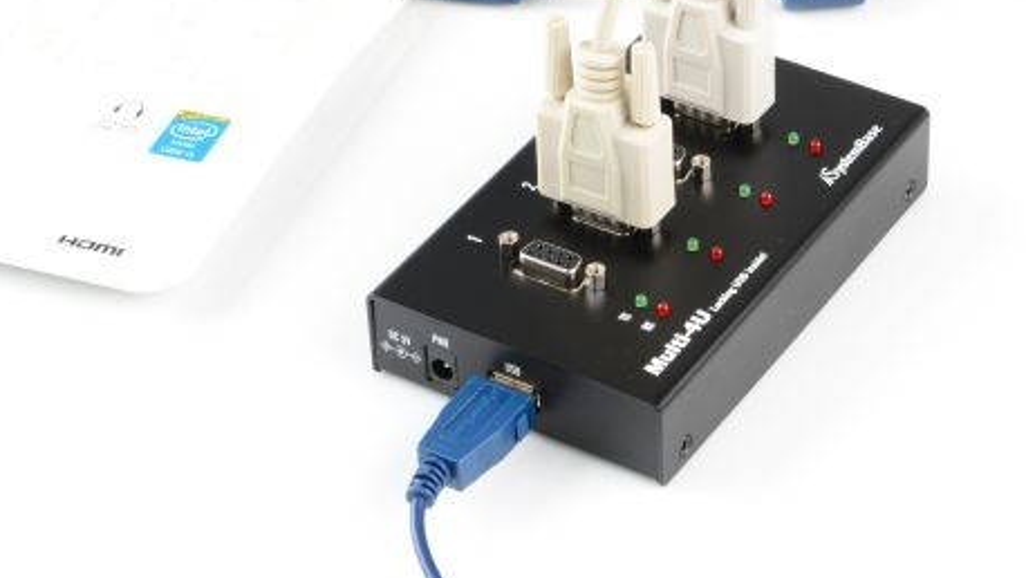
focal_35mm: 128
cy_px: 152
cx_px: 565
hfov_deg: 16.8
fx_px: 3484
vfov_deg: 9.5
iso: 160
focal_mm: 70
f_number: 22
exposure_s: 1
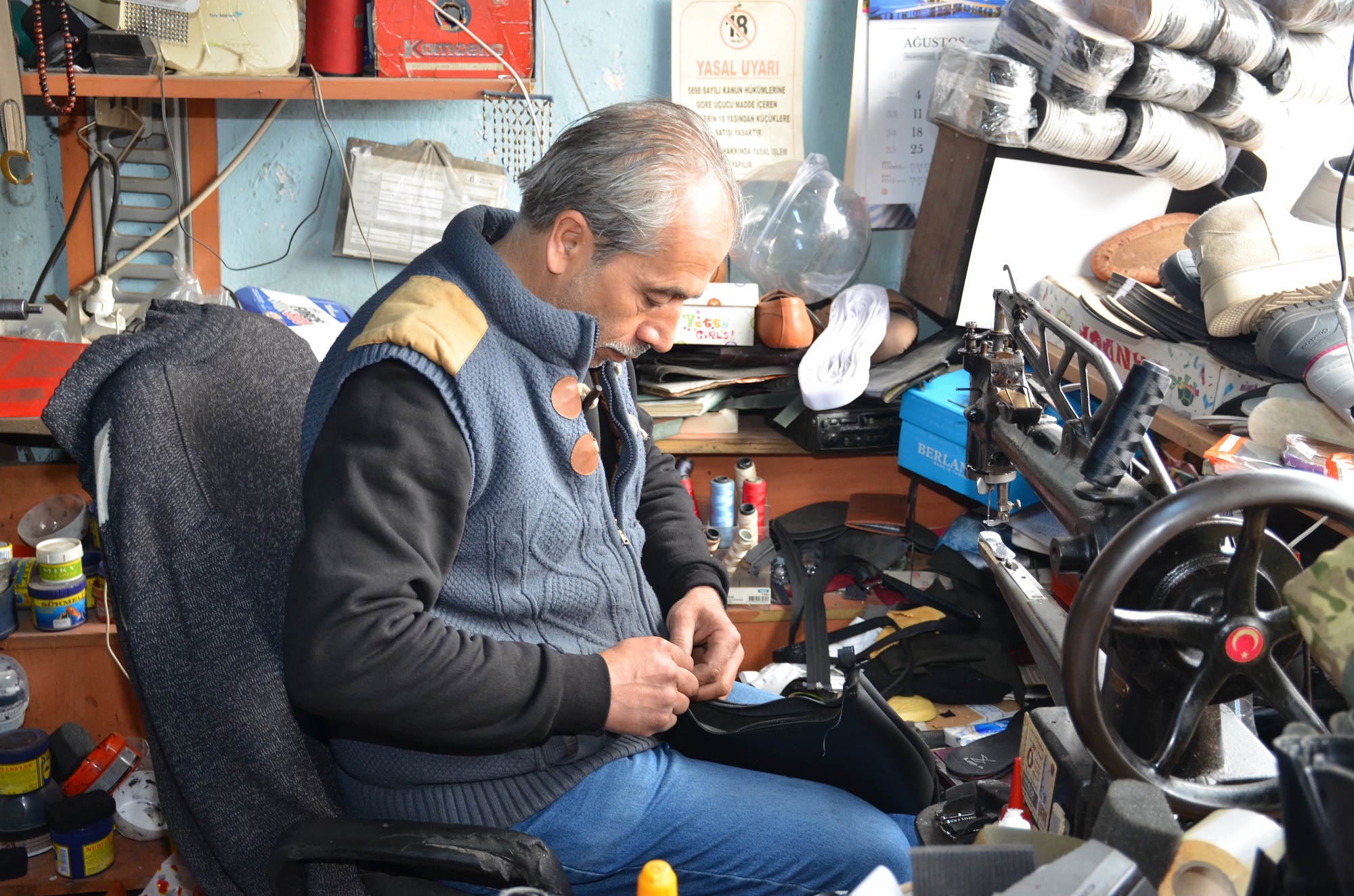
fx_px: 1689
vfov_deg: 29.7
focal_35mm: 45
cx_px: 677
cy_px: 448
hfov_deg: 43.7
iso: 640
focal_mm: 30
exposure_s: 1/60
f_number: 4
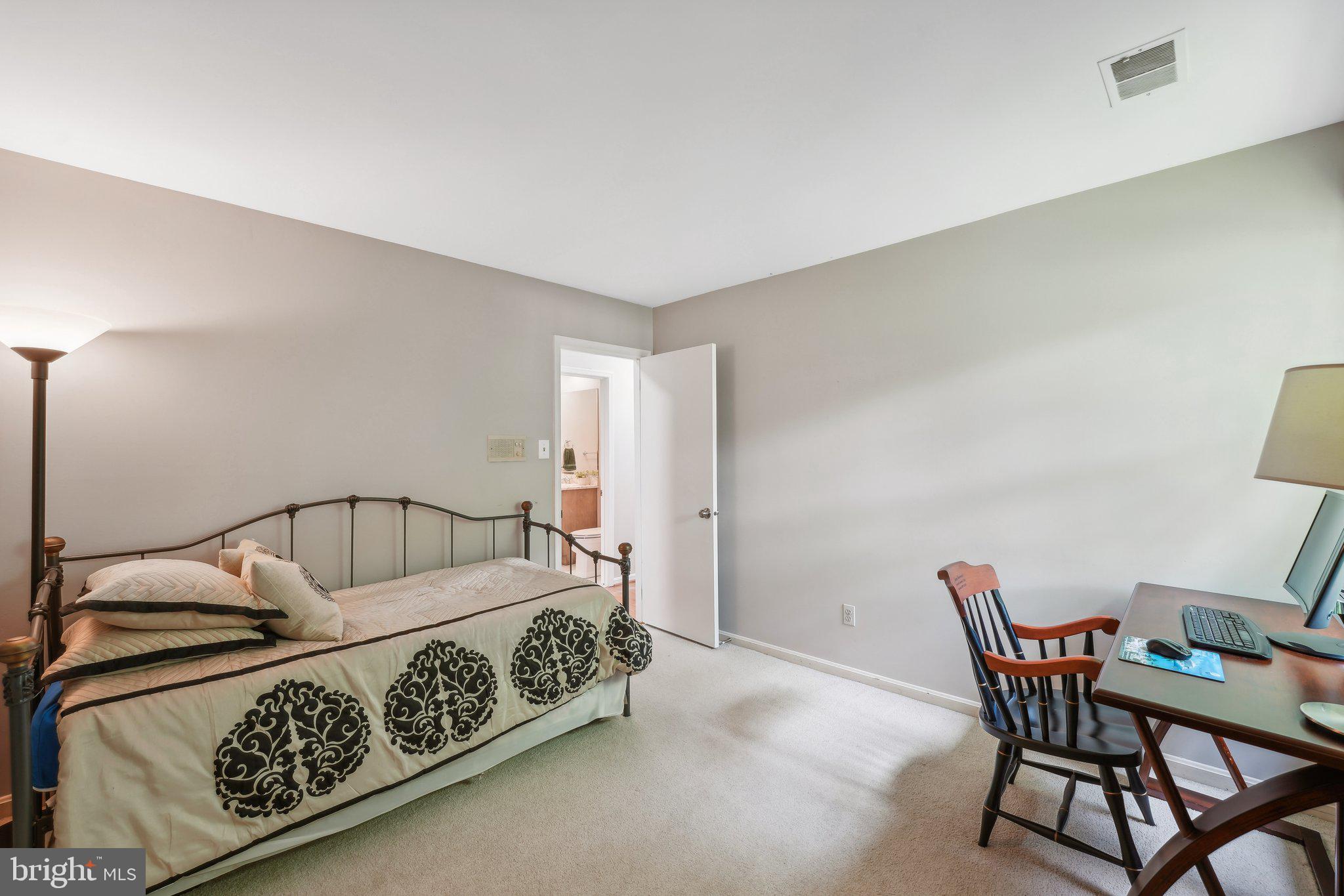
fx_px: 523
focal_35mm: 14
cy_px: 448
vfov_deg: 81.2
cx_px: 672
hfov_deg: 104.3
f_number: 7.1
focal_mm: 14
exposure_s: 1/3.33
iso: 160
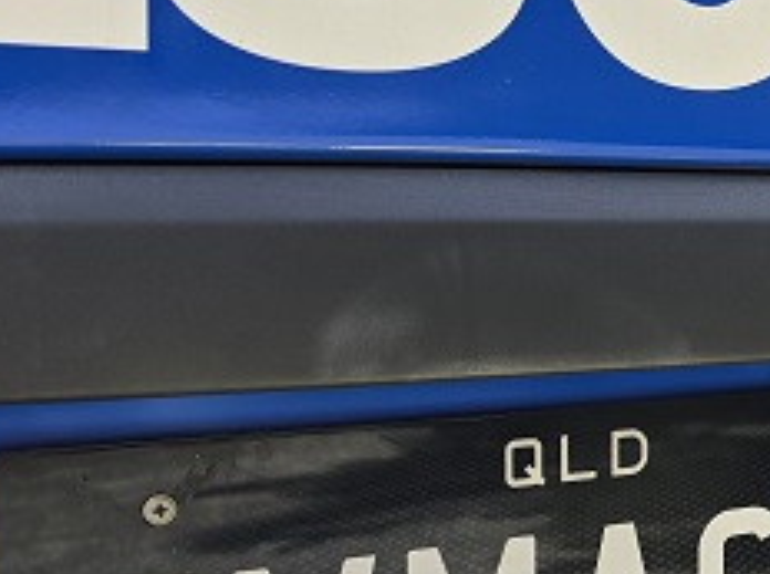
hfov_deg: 25.2
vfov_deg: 20.4
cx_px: 841
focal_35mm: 72
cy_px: 317
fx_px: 1598
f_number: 1.7
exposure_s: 1/180
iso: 16
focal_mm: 6.3
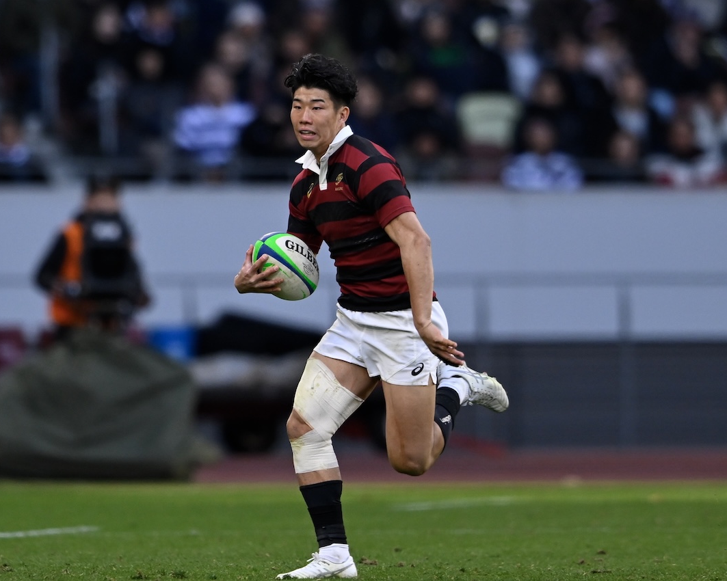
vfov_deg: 2.3
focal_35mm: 678
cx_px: 358
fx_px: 14585
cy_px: 290
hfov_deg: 2.9
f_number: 3.2
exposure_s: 1/1600
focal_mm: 400
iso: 800
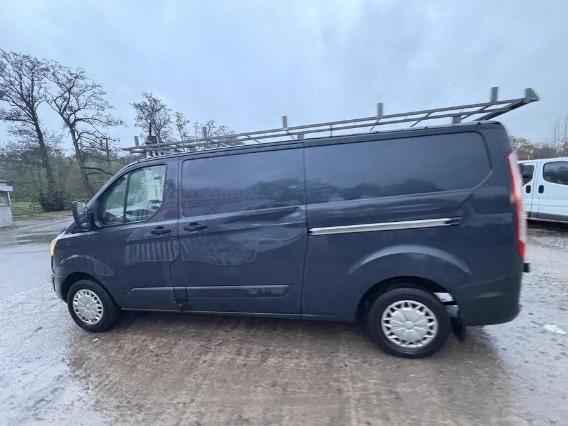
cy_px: 213
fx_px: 230
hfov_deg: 102.1
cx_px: 284
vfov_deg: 85.7
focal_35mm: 14
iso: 1000
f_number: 2.2
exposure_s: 1/33
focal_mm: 2.22
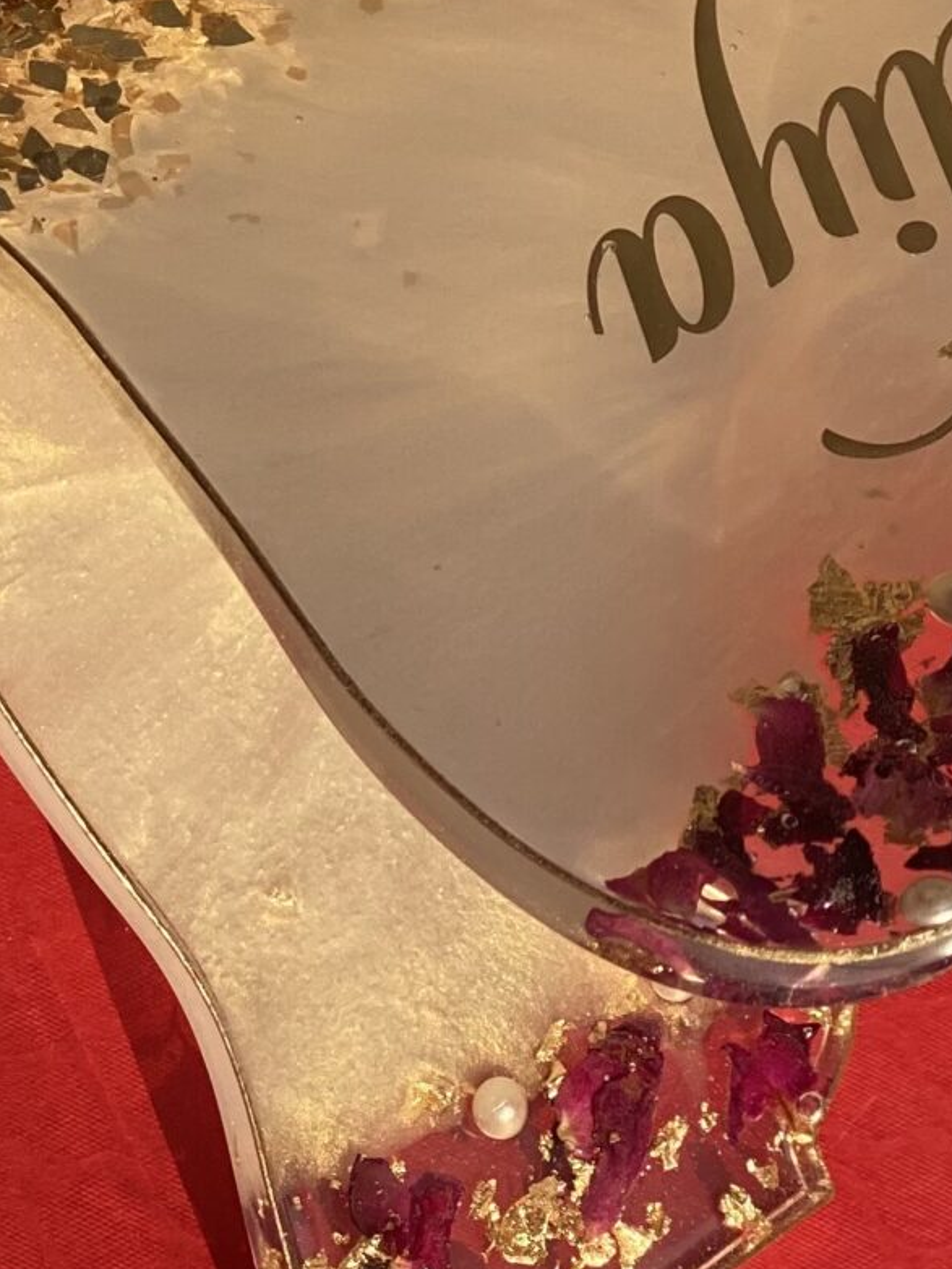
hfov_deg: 8.7
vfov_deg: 11.5
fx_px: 6235
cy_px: -39
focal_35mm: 170
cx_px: 24
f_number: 2
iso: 20
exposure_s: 1/266
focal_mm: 6
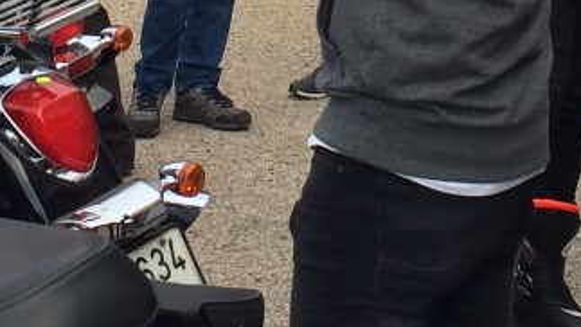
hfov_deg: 15.2
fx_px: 2173
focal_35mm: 141
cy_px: -338
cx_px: 374
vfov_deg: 8.2
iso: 32
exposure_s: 1/391
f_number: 2.2
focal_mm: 4.15
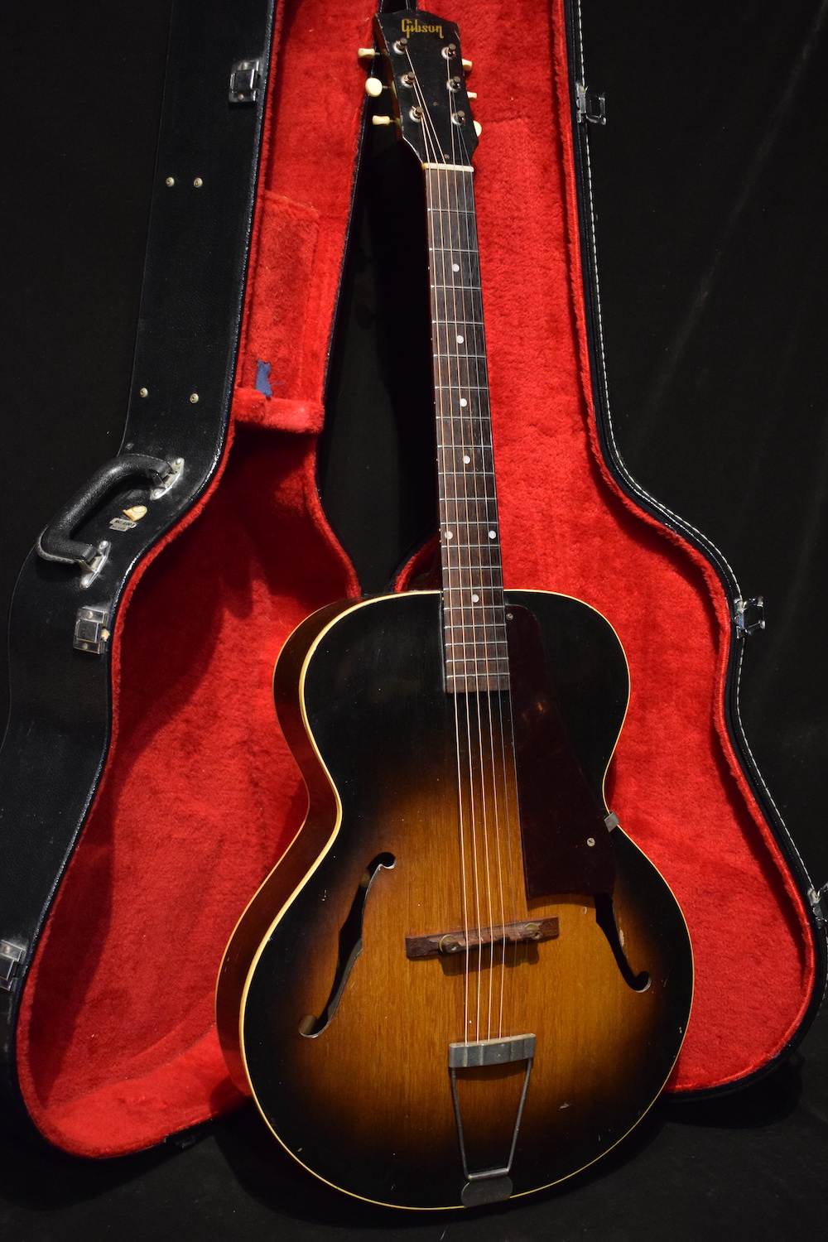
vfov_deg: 45.0
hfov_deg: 30.8
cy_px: 621
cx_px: 414
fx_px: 1501
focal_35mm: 44
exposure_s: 1/20
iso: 3200
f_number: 4.2
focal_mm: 29
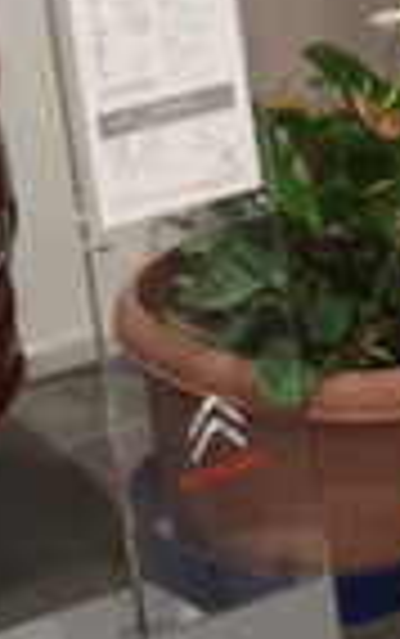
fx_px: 2576
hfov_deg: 8.1
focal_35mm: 148
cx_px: -611
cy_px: 108
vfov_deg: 14.0
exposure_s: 1/30
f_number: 2.4
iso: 64
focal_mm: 3.3
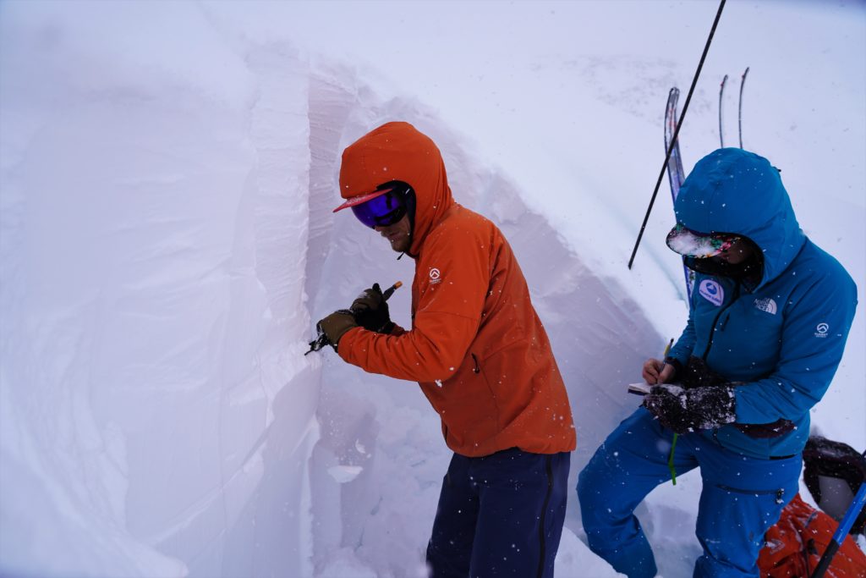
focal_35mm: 24
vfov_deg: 53.1
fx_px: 577
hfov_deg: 73.7
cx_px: 433
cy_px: 289
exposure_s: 1/1600
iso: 100
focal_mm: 24
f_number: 5
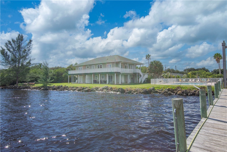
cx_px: 114
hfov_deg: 85.4
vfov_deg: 63.2
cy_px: 76
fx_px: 123
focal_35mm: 20
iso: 140
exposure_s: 1/500
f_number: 8
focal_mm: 13
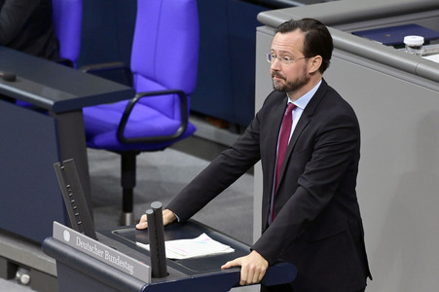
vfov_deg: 4.4
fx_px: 3777
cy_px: 146
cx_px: 220
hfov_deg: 6.7
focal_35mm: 310
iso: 10000
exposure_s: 1/320
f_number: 5.6
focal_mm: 310
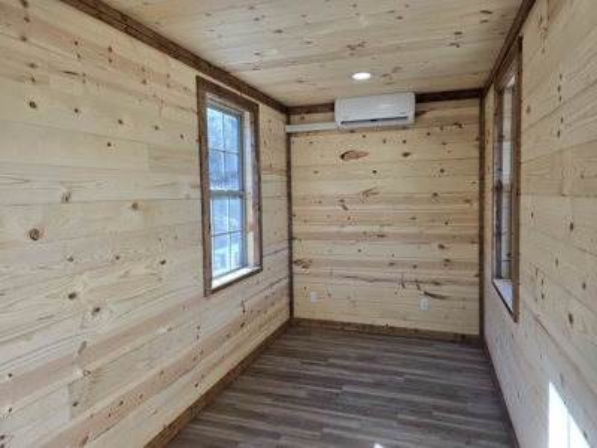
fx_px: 397
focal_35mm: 23
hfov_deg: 73.9
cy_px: 224
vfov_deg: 58.9
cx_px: 298
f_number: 1.7
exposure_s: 1/180
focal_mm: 6.3
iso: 64
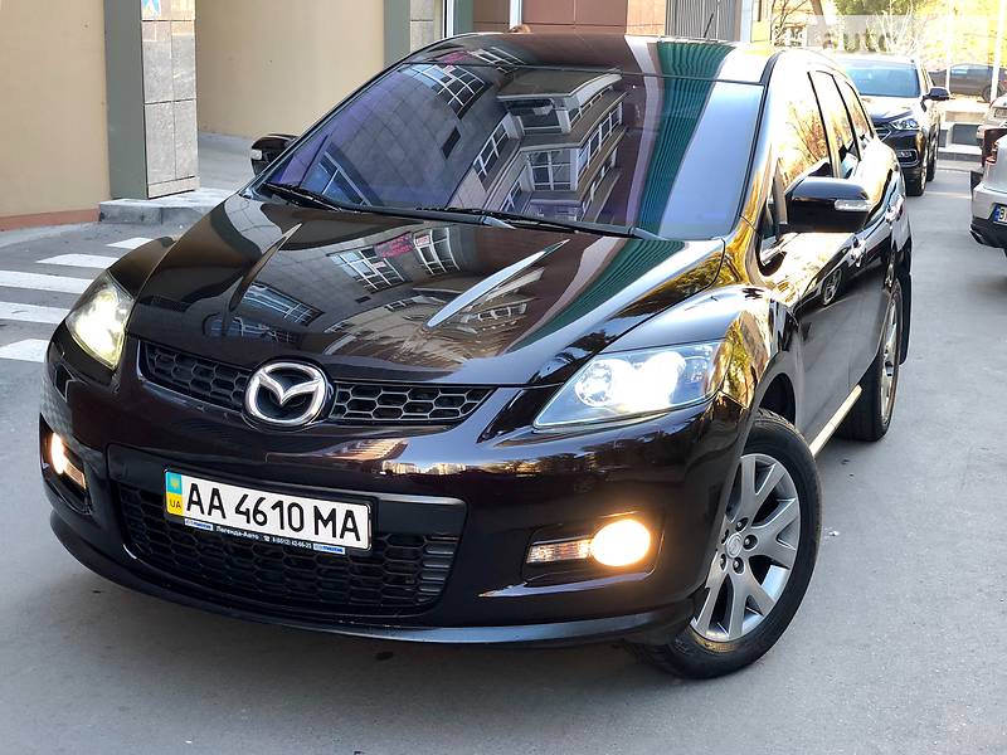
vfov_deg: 28.0
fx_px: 1513
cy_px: 378
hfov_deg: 36.8
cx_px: 504
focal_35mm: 52
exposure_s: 1/50
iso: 40
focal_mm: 6
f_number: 2.4
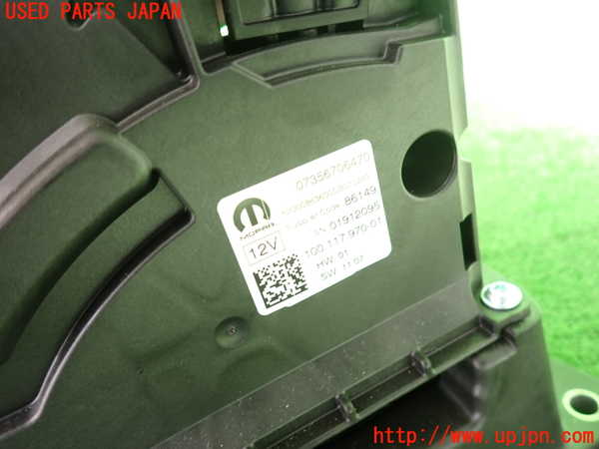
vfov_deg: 54.9
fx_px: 433
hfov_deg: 69.4
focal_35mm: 25
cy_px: 224
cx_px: 300
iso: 200
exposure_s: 1/30
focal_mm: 4.5
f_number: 2
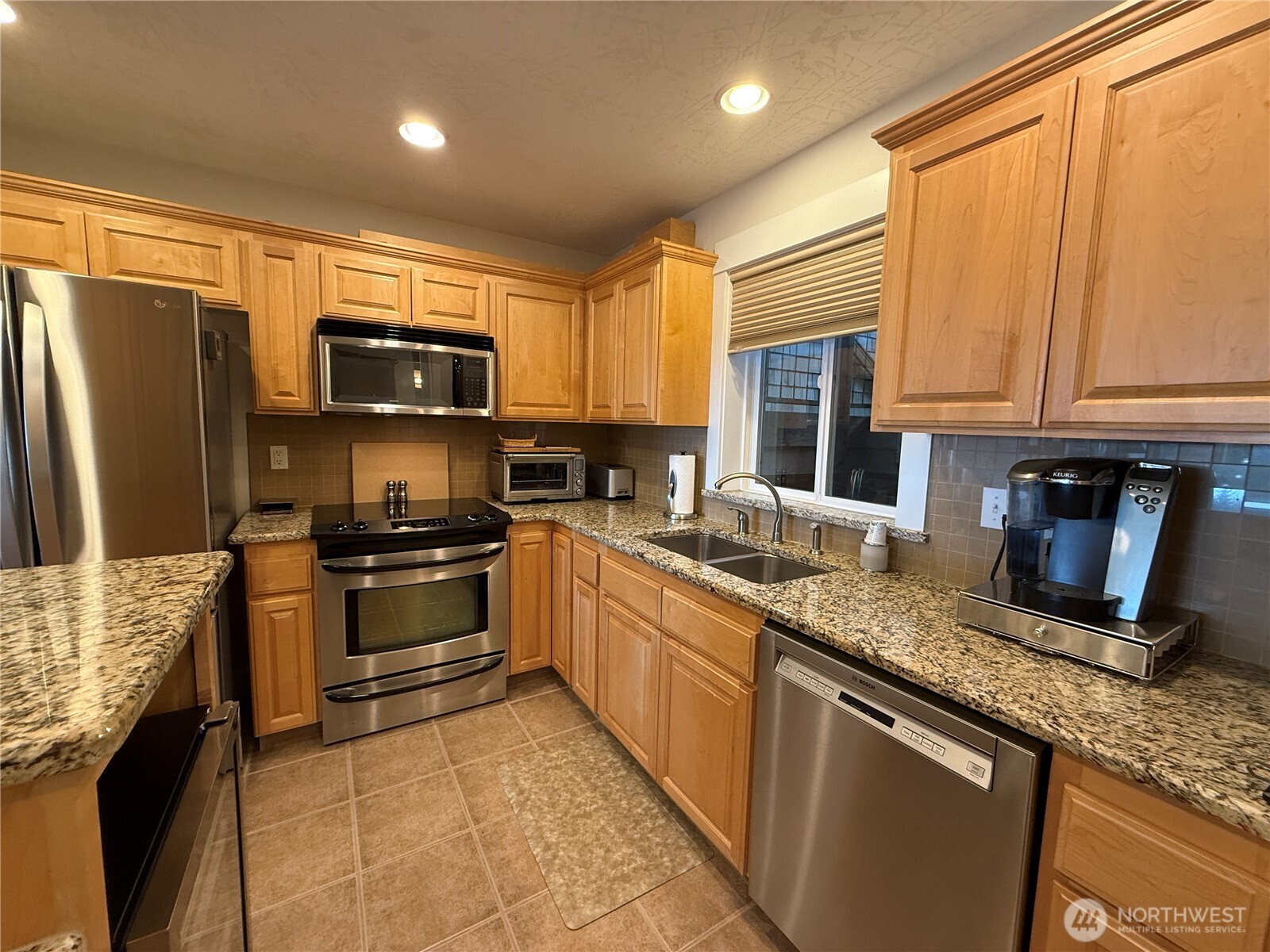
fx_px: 514
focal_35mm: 14
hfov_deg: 102.1
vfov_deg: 85.7
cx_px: 635
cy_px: 476
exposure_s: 1/60
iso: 250
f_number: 2.2
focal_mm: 2.22
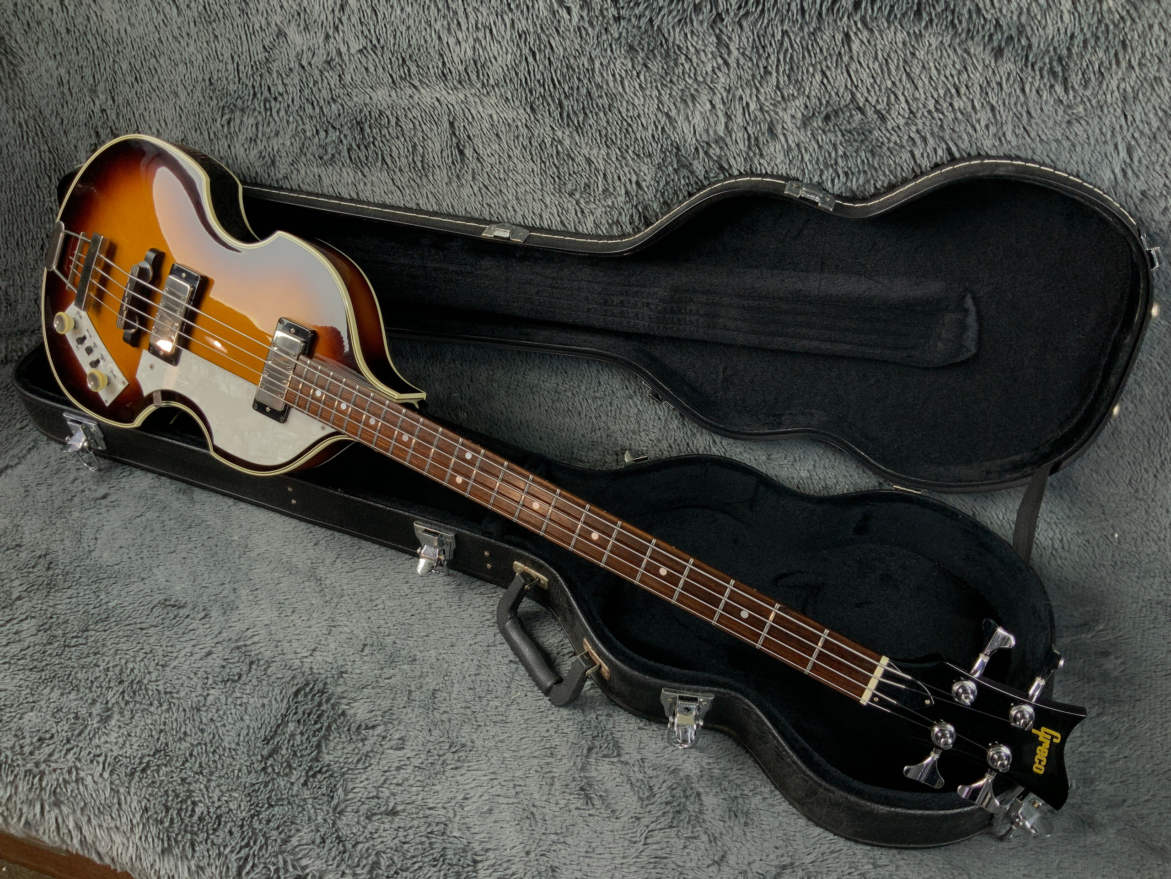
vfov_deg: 48.2
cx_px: 586
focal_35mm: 29
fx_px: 981
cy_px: 440
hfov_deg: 61.7
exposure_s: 1/60
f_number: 1.8
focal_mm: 3
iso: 40
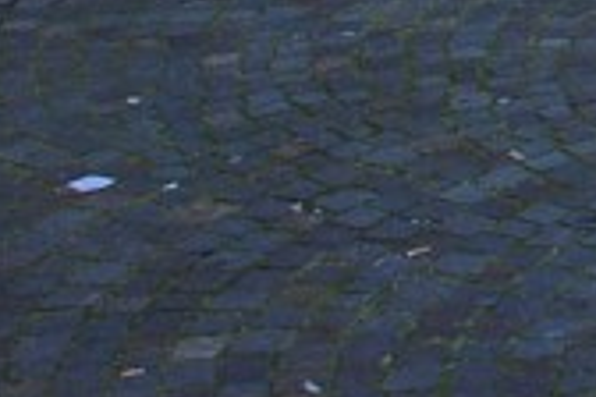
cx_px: 1462
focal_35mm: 165
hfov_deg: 10.6
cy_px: -789
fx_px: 2731
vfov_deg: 7.4
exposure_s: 1/160
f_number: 6.3
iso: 100
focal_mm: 18
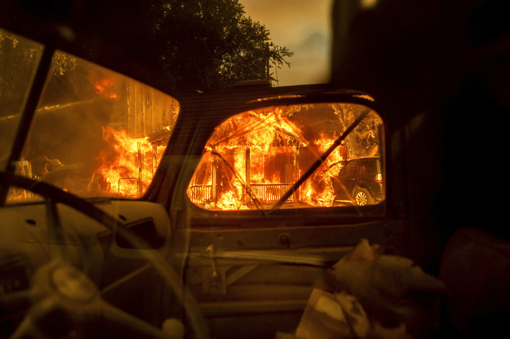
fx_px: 453
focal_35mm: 32
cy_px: 170
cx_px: 255
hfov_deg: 58.8
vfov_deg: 41.1
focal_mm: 32
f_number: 4.8
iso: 400
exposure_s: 1/1500
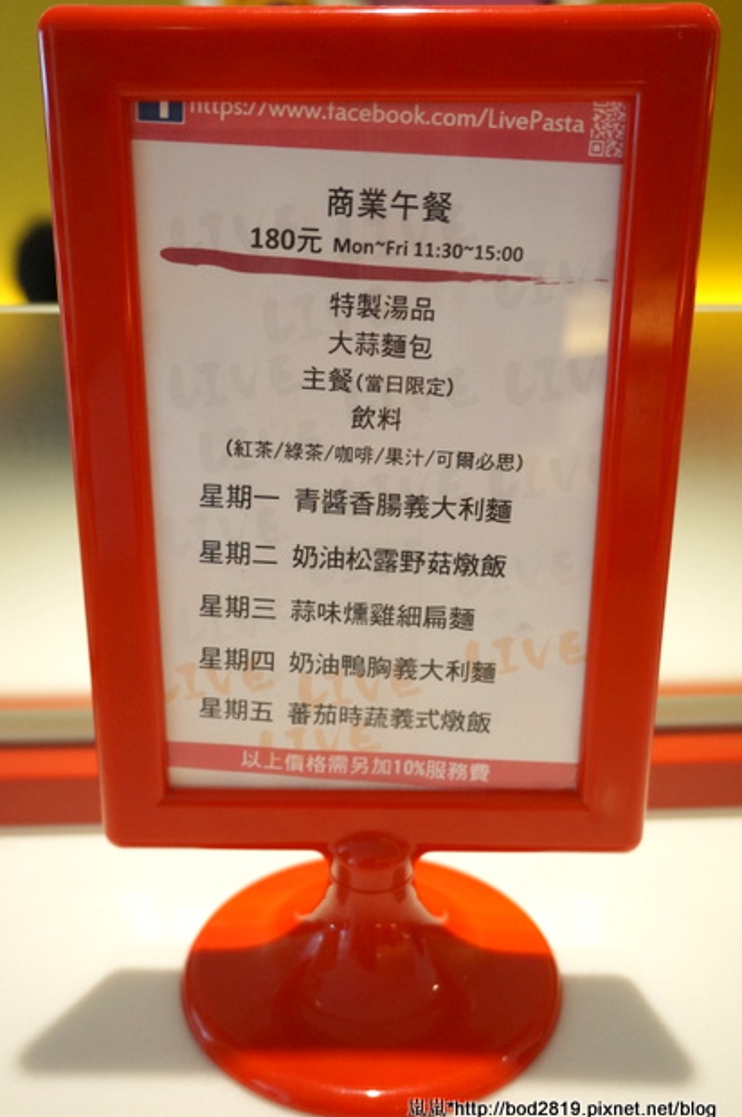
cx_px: 363
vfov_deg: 58.0
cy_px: 568
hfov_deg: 40.4
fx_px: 1007
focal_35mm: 33
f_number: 4
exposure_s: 1/60
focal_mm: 21
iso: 1000
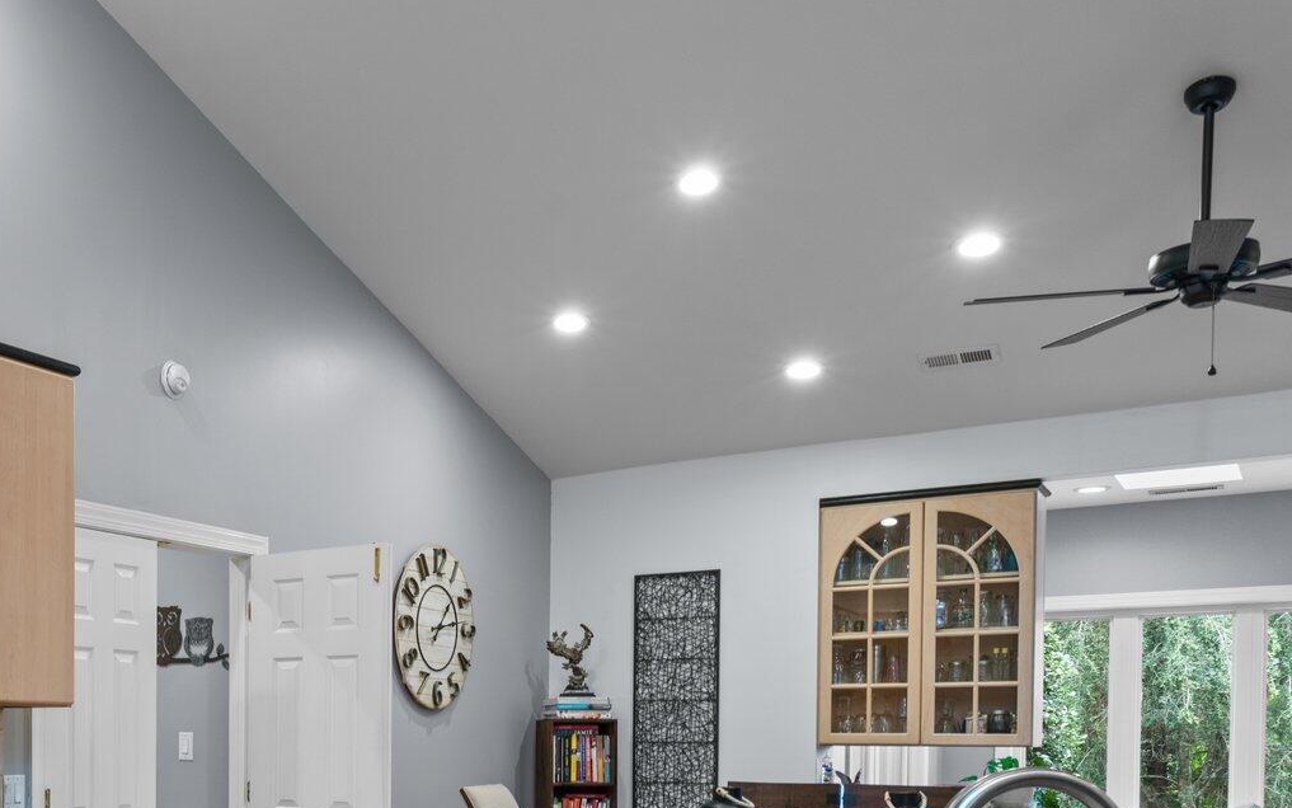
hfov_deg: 44.5
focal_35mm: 40
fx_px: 1410
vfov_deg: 30.6
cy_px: 727
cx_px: 113
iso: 400
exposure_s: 1
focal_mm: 19.5
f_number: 8
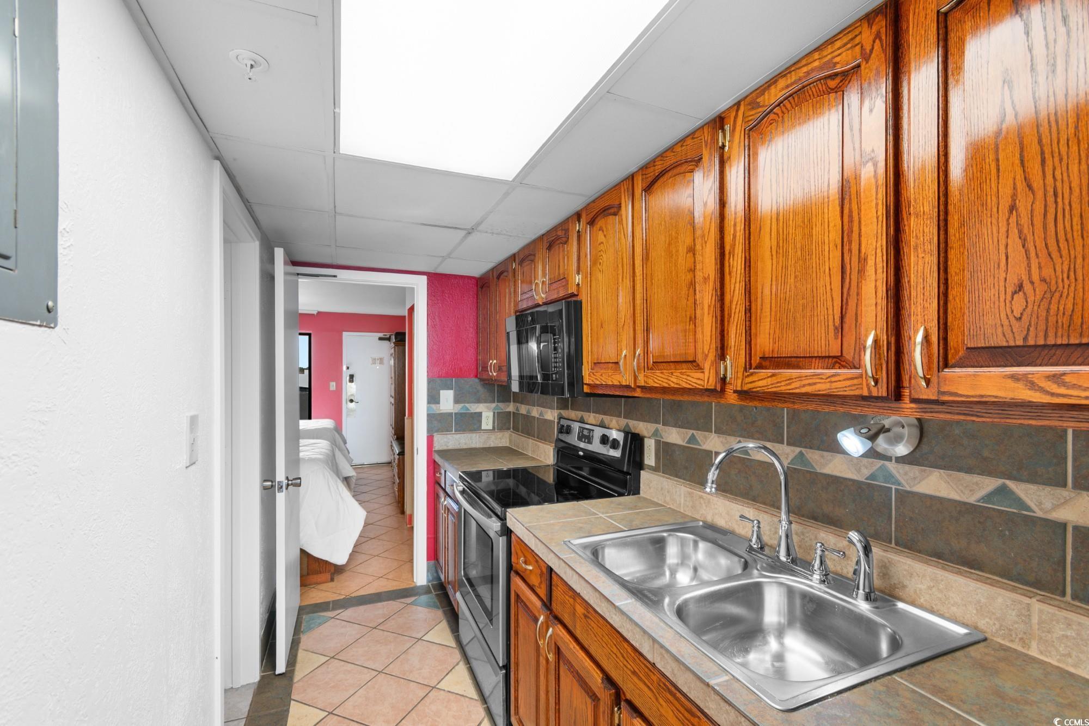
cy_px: 363
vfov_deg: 77.3
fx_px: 454
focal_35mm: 15
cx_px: 544
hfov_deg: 100.4
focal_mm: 10
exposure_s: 1/25
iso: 100
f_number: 4.5
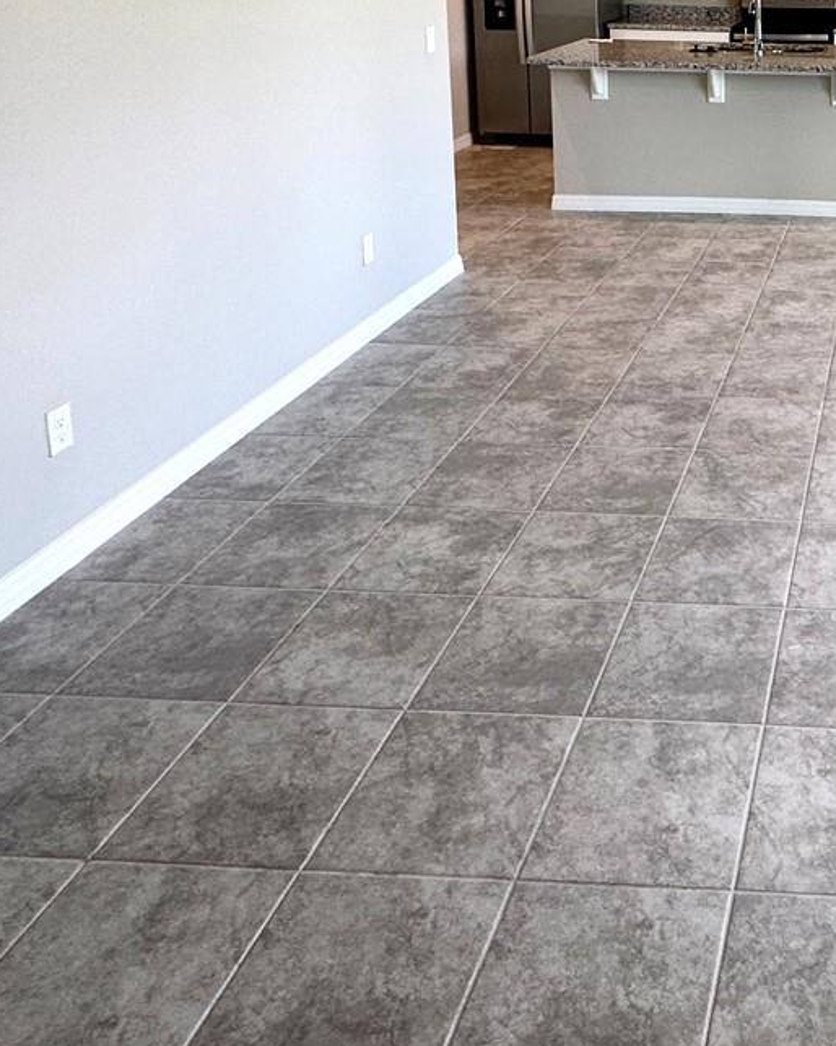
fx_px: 1052
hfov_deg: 37.6
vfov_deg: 47.8
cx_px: 877
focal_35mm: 34
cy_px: 115
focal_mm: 2.22
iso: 100
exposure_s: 1/120
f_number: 2.2
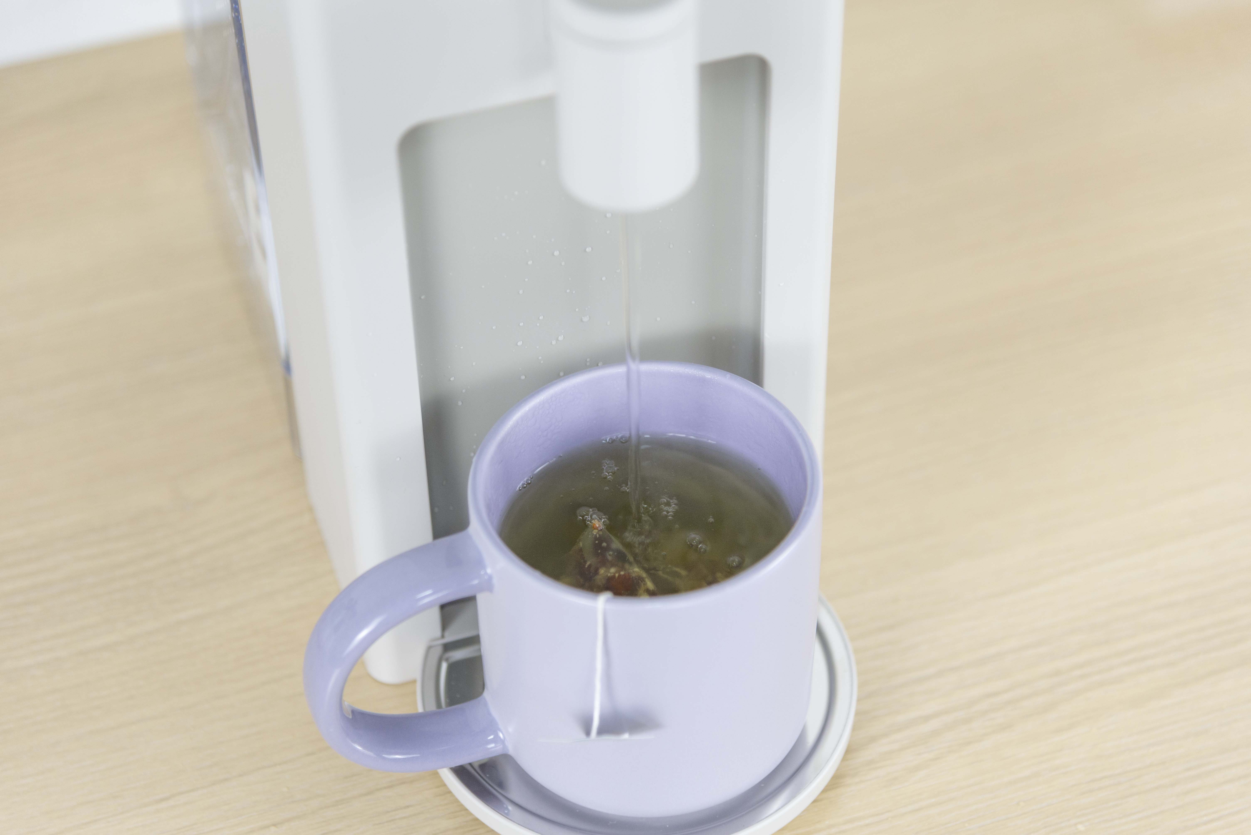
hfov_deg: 23.9
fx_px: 2955
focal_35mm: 85
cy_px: 418
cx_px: 626
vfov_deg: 16.1
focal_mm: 85
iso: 500
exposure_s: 1/100
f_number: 4
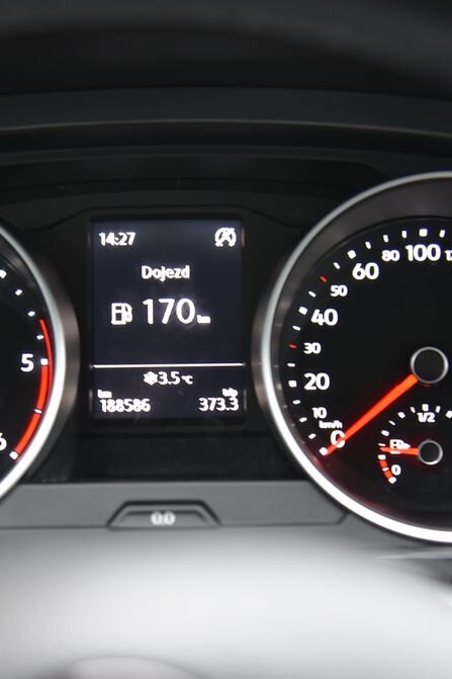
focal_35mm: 84
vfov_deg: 24.2
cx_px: 179
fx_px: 1583
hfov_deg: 16.2
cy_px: 338
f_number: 4
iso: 500
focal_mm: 55
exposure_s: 1/3
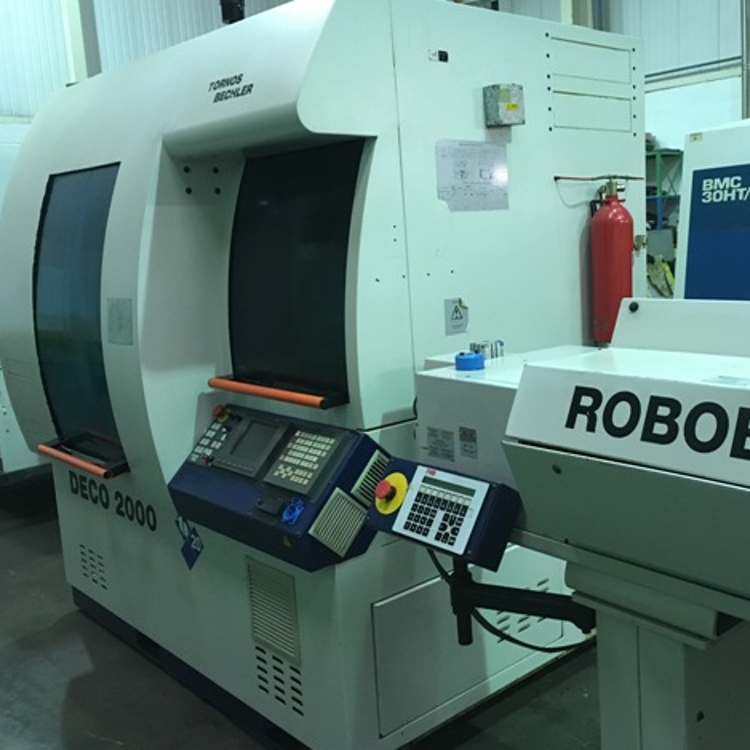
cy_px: 376
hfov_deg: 46.5
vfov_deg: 47.2
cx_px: 496
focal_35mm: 35
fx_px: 858
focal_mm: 4.15
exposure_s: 1/25
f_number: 2.2
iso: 200
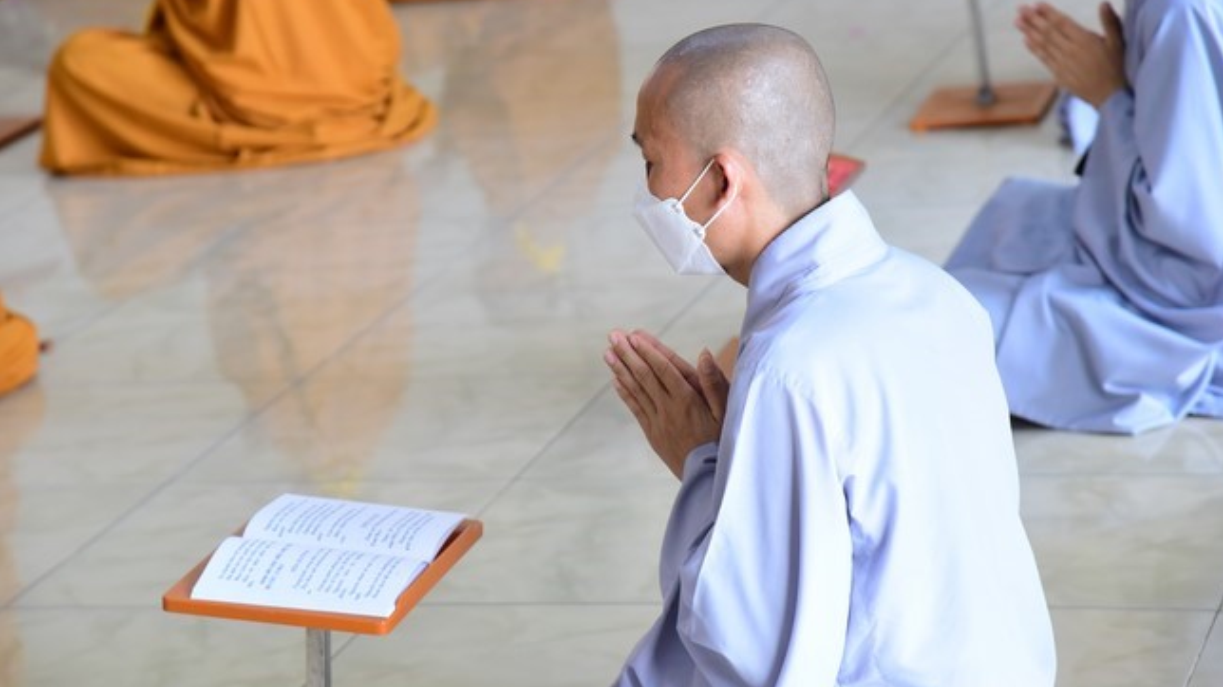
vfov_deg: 9.5
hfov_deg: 16.9
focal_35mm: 127
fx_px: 4118
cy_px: 325
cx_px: 615
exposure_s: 1/125
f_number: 5.6
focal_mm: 120
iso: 2500
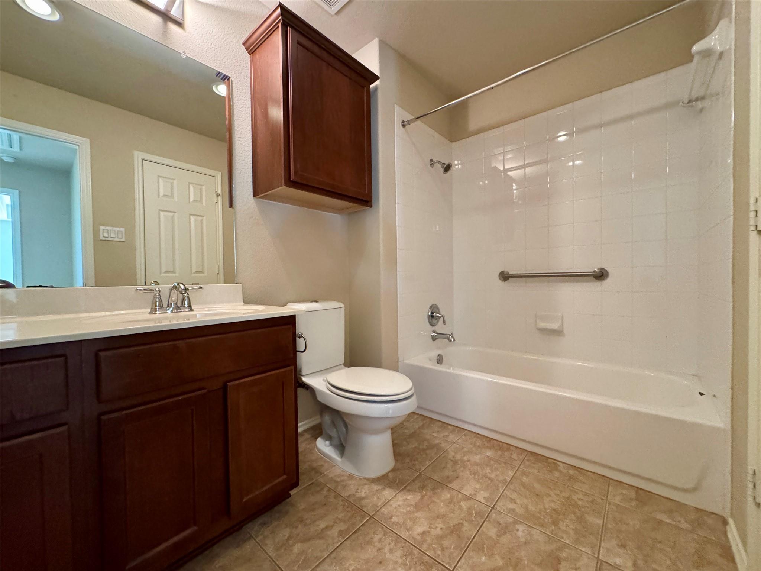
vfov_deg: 85.7
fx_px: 308
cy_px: 286
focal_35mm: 14
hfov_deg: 102.1
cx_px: 380
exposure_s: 1/60
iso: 800
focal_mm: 2.22
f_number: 2.2
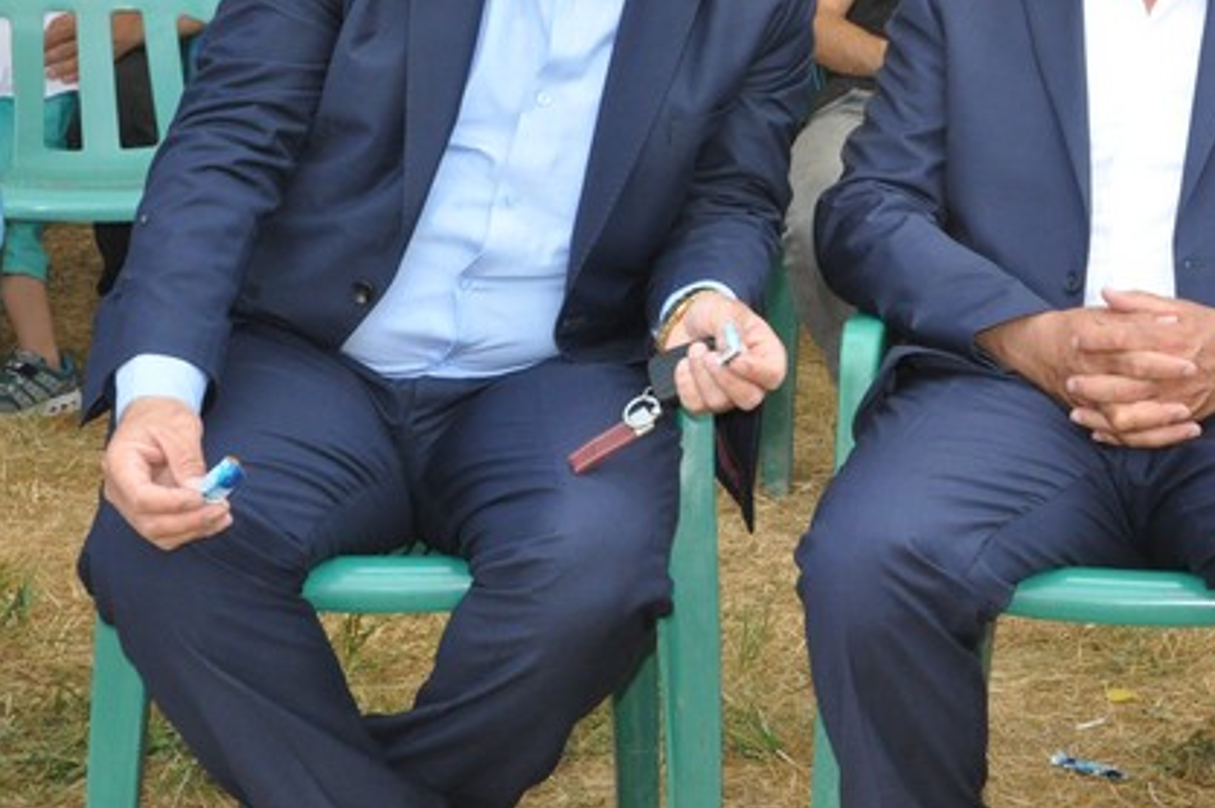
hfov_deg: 22.8
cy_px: 185
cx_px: 1014
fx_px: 2962
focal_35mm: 88
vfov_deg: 15.5
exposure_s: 1/200
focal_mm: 35
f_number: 14
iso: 1250
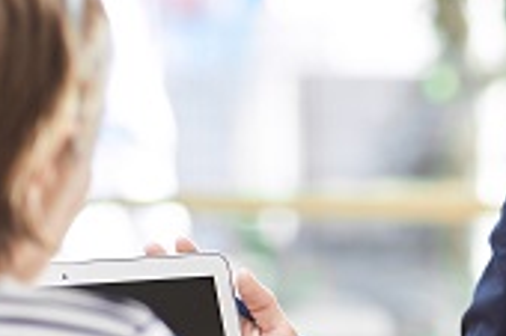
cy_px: 183
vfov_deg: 4.0
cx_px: 682
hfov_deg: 6.0
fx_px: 4788
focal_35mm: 341
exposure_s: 1/125
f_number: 2
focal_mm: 85
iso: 100
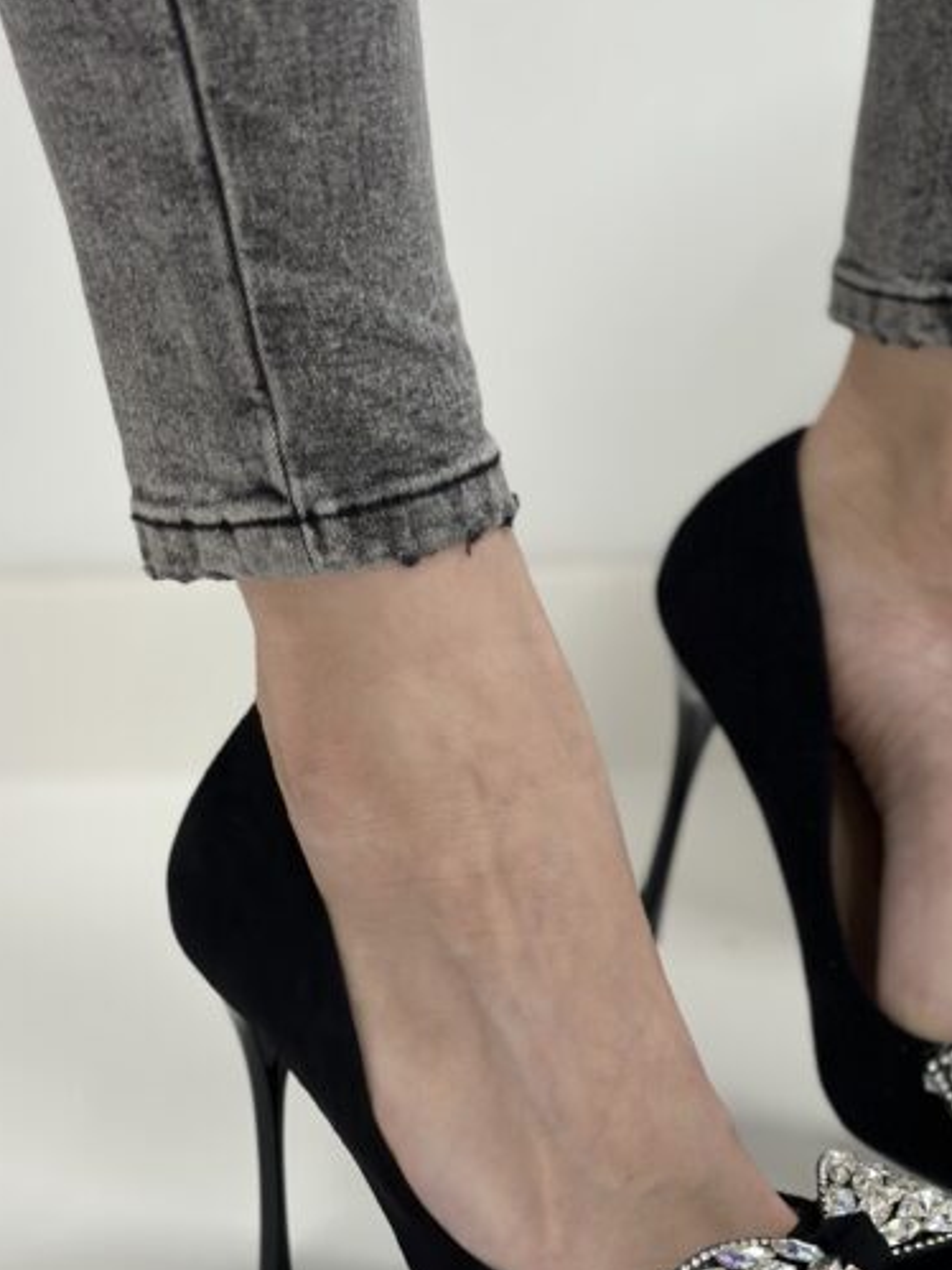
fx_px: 2825
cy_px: 674
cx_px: 746
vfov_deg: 25.3
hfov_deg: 19.0
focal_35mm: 77
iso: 160
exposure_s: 1/100
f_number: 1.78
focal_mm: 6.86
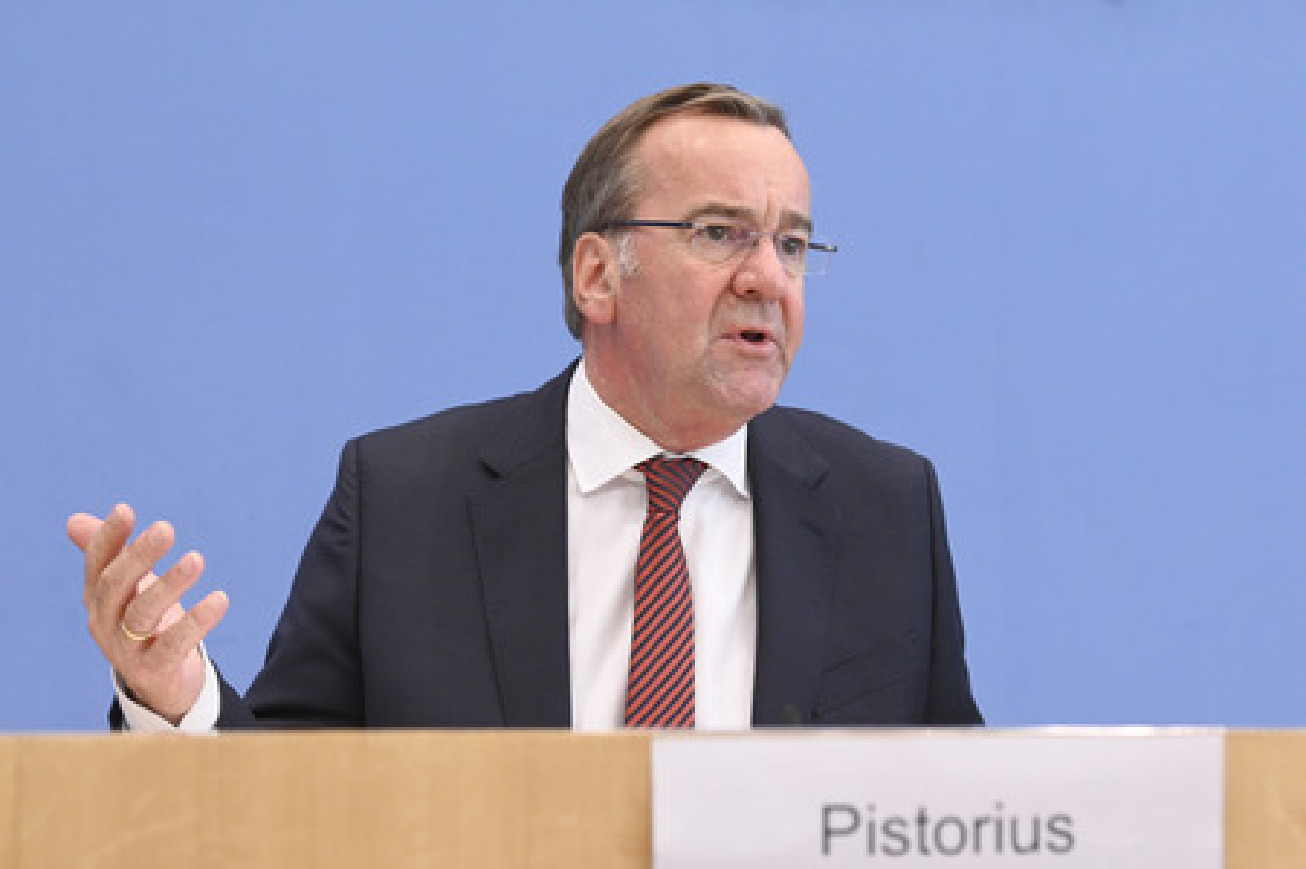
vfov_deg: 18.2
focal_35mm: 75
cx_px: 653
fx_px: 2719
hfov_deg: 27.0
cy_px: 434
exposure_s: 1/640
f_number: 5
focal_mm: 75
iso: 3200
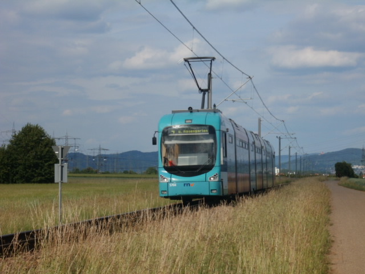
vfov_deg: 14.8
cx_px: 182
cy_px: 137
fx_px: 1054
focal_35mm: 100
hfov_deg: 19.6
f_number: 7.9
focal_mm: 17.4
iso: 100
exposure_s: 1/400
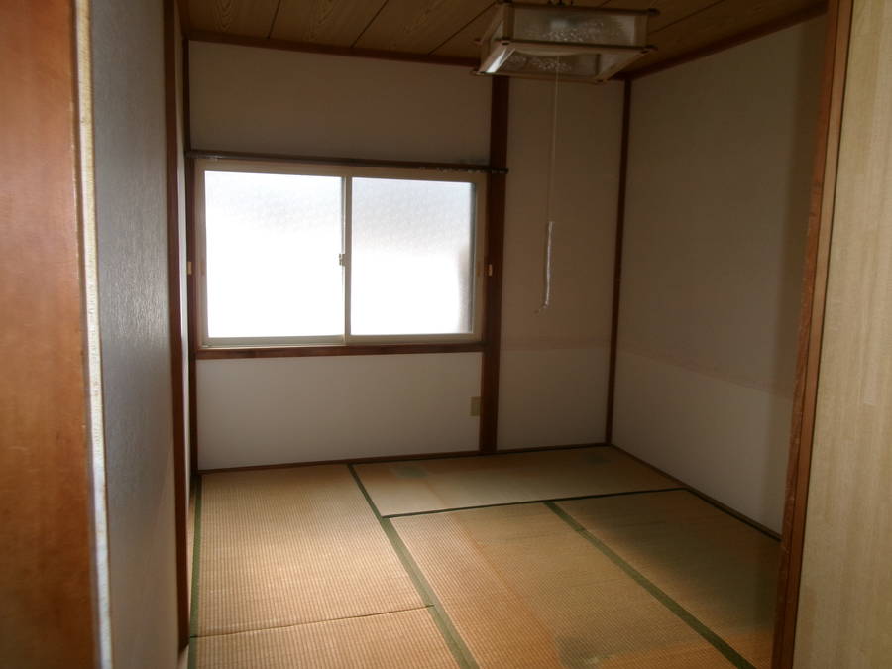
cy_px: 334
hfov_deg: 63.4
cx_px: 446
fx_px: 722
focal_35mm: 28
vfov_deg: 49.7
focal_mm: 5.1
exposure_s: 1/100
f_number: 3.9
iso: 100
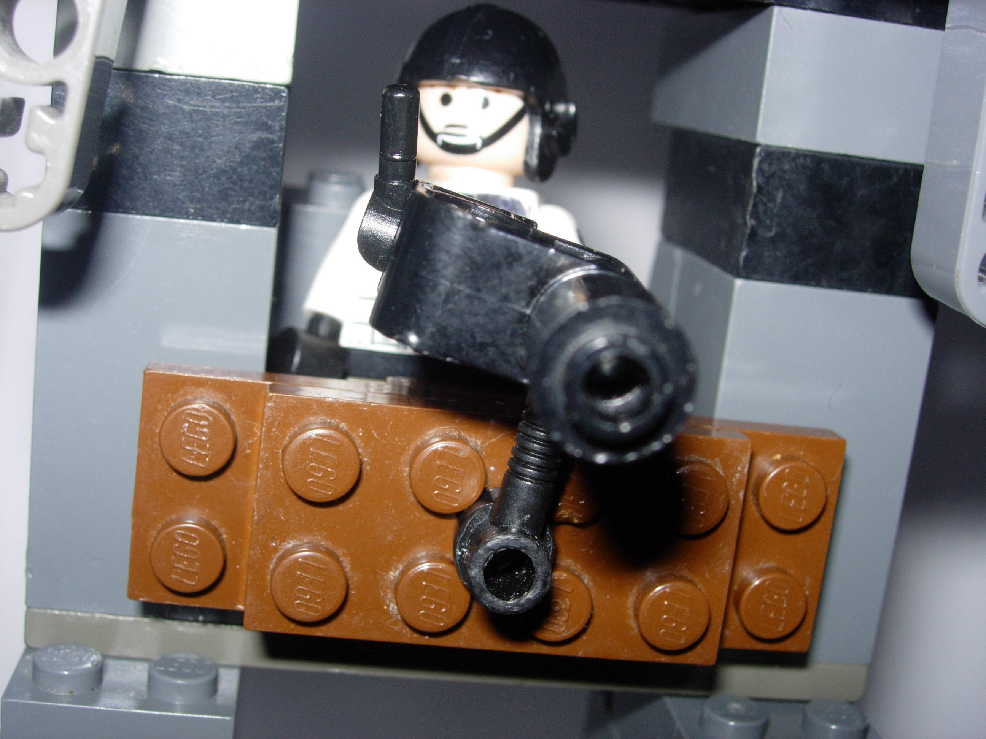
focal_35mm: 51
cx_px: 493
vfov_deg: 28.6
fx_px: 1453
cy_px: 370
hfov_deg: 37.5
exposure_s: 1/64
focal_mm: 10.6
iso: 79
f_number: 5.4
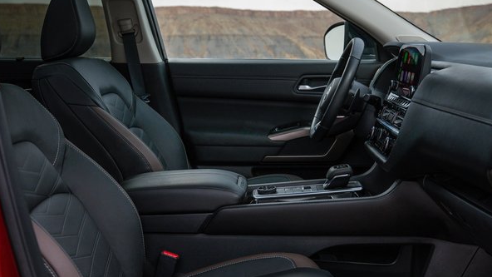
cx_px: 247
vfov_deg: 23.5
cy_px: 146
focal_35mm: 51
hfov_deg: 40.6
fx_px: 665
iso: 2500
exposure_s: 1/640
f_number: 5.6
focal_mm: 48
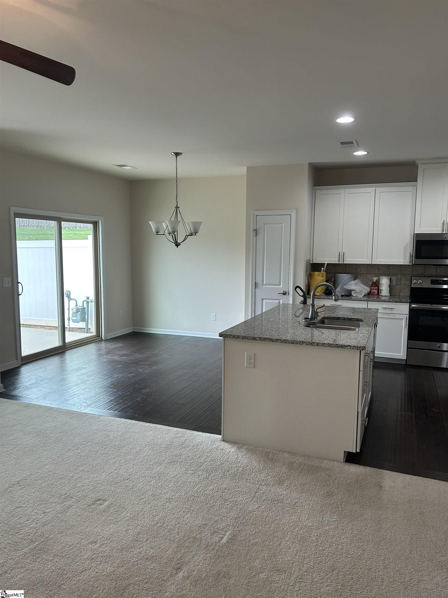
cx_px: 224
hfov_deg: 53.1
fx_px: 449
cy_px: 299
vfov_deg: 67.3
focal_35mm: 26
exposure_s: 1/120
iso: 80
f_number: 1.5
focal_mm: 5.7
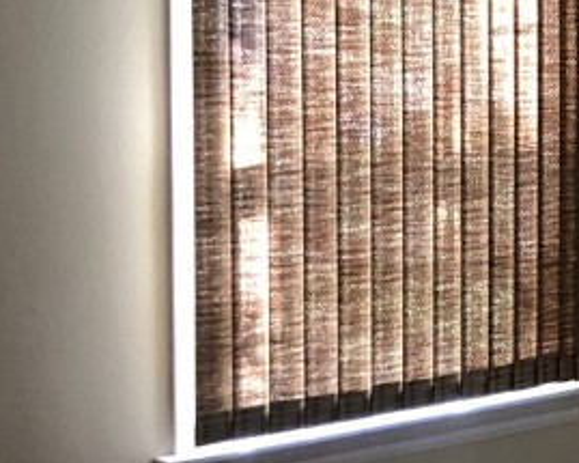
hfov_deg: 15.9
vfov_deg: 14.7
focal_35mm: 104
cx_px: 1014
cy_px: 101
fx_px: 1782
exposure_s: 1/15
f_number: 1.8
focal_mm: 4
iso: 64
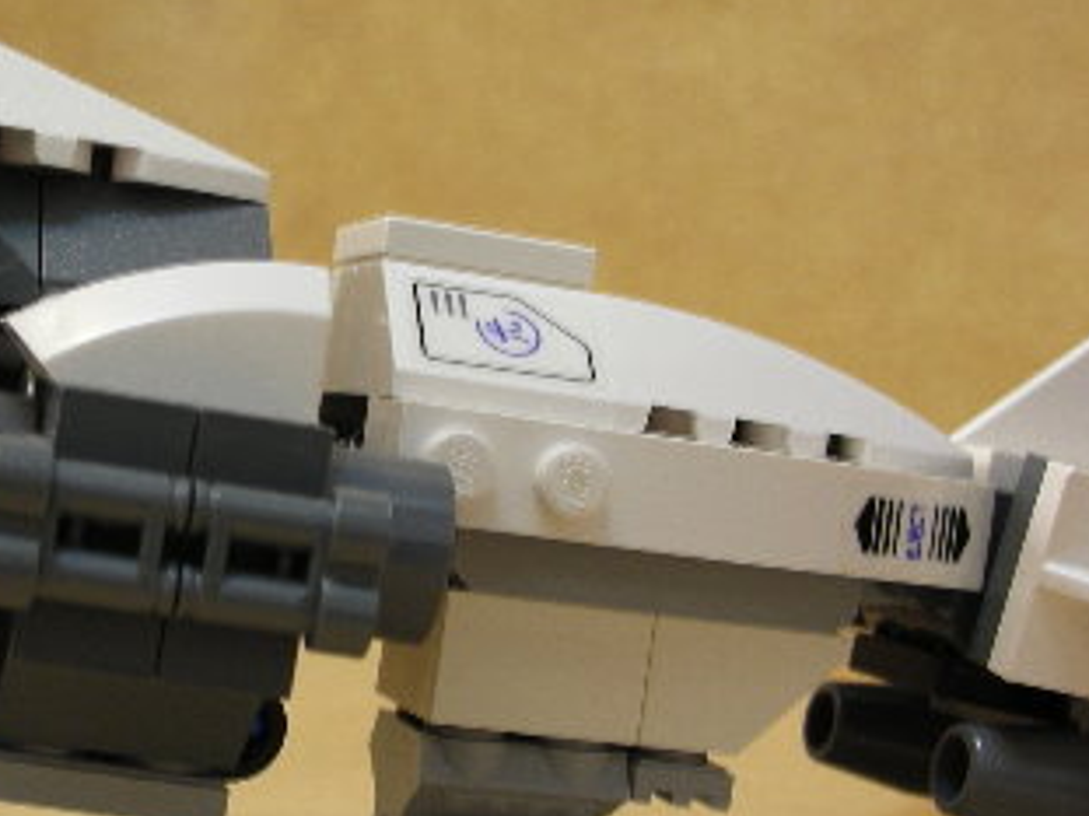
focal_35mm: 72
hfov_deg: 26.5
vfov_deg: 20.4
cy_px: 350
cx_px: 193
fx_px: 2264
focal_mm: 5.8
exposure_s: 1/4
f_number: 3
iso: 110
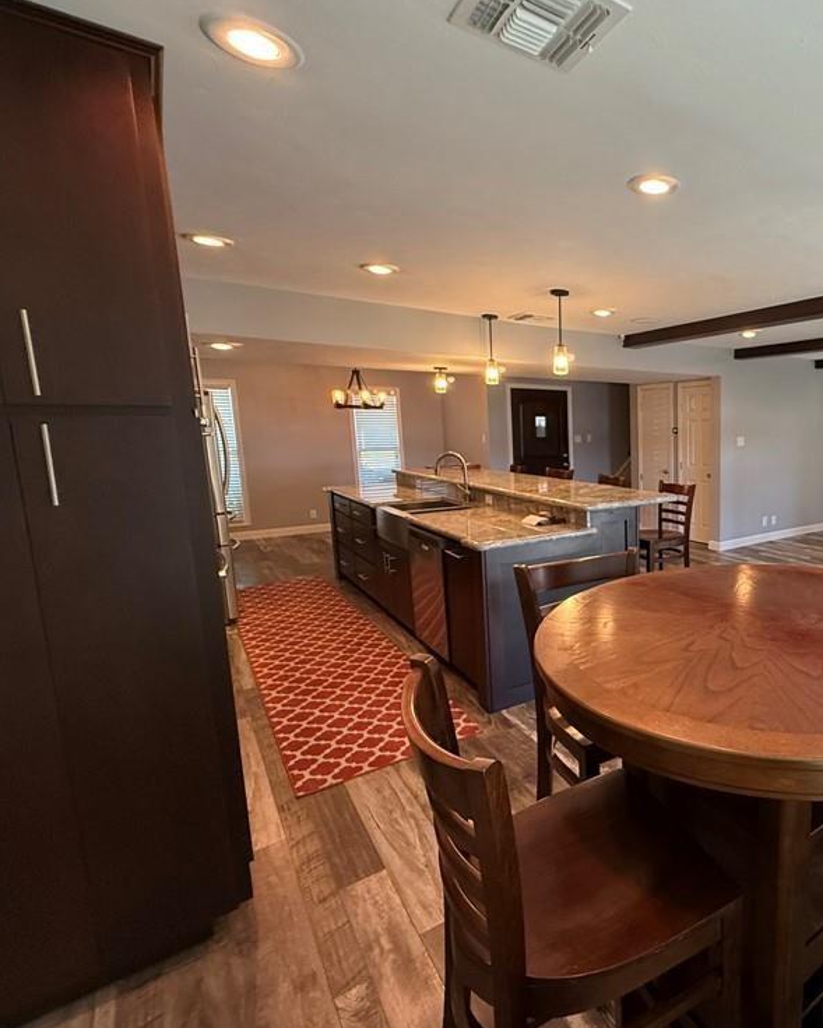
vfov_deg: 83.3
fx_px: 578
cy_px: 507
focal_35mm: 19
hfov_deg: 62.9
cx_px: 692
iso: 320
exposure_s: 1/60
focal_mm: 2.22
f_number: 2.2
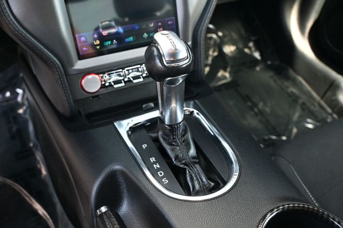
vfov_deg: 42.3
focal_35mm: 31
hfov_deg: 60.3
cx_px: 169
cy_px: 111
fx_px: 295
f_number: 3.8
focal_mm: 20
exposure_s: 1/125
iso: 900
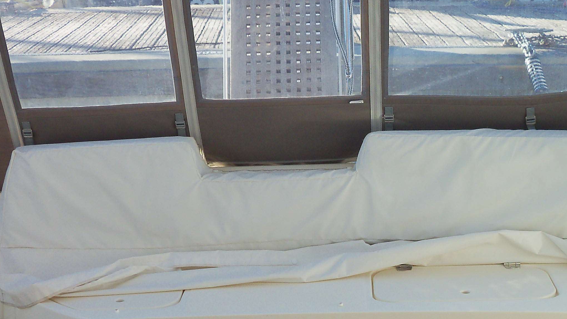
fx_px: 992
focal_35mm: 66
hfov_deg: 31.8
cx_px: 333
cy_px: 295
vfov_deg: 17.9
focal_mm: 5.7
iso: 80
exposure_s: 1/250
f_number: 2.9
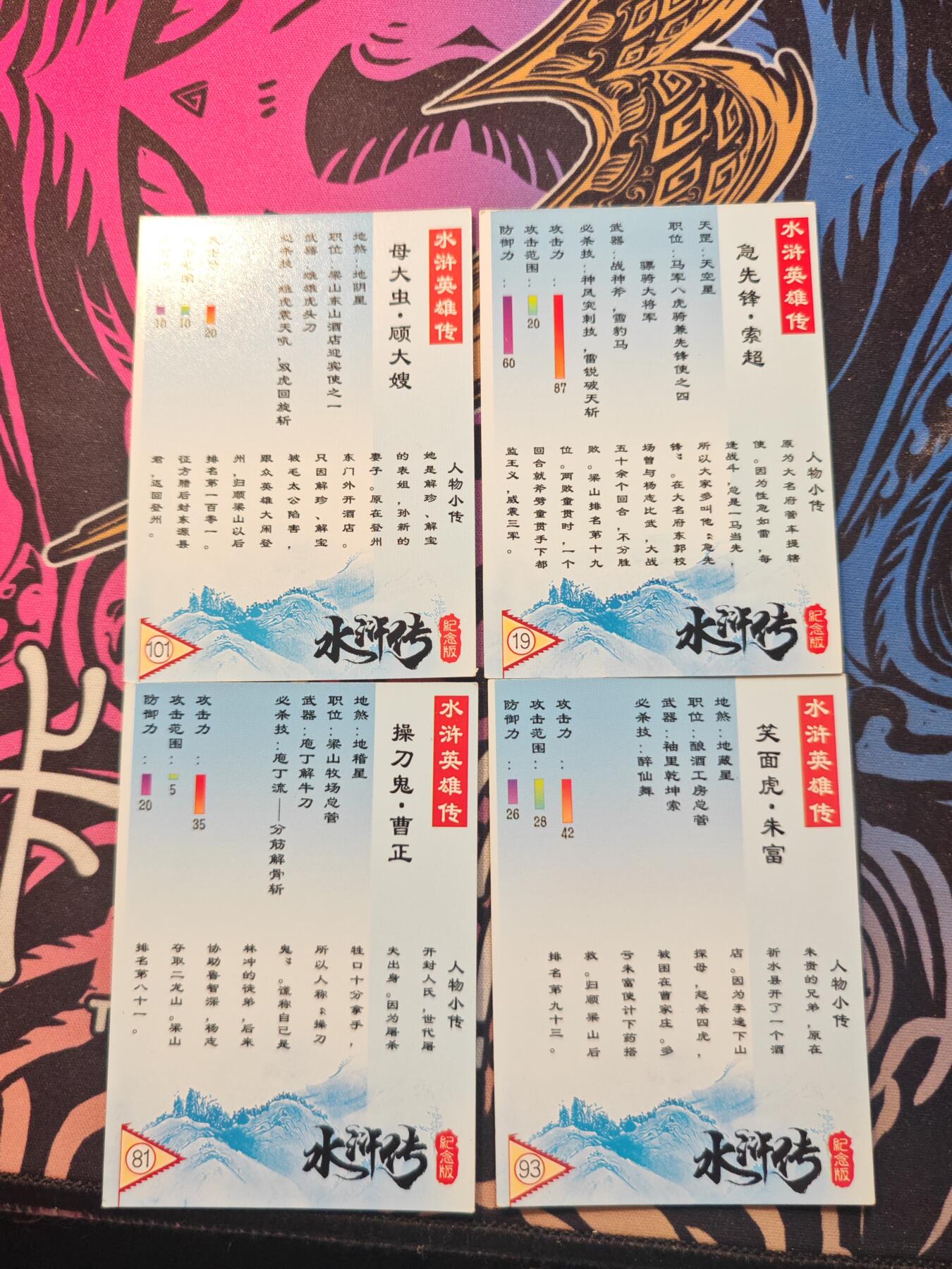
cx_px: 476
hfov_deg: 53.1
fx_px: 953
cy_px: 634
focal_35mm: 26
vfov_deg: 67.3
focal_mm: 5.4
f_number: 1.6
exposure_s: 1/100
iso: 160
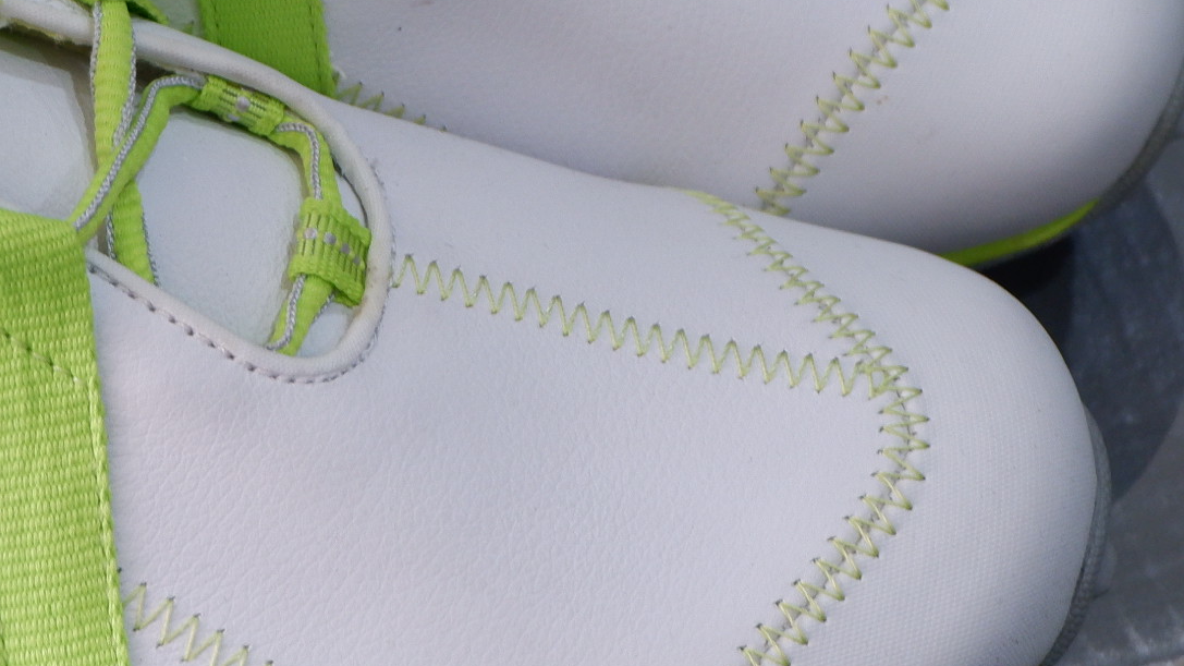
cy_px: 19
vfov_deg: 10.6
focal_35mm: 113
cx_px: 105
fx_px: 3547
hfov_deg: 18.6
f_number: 4.4
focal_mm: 26.4
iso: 800
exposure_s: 1/40
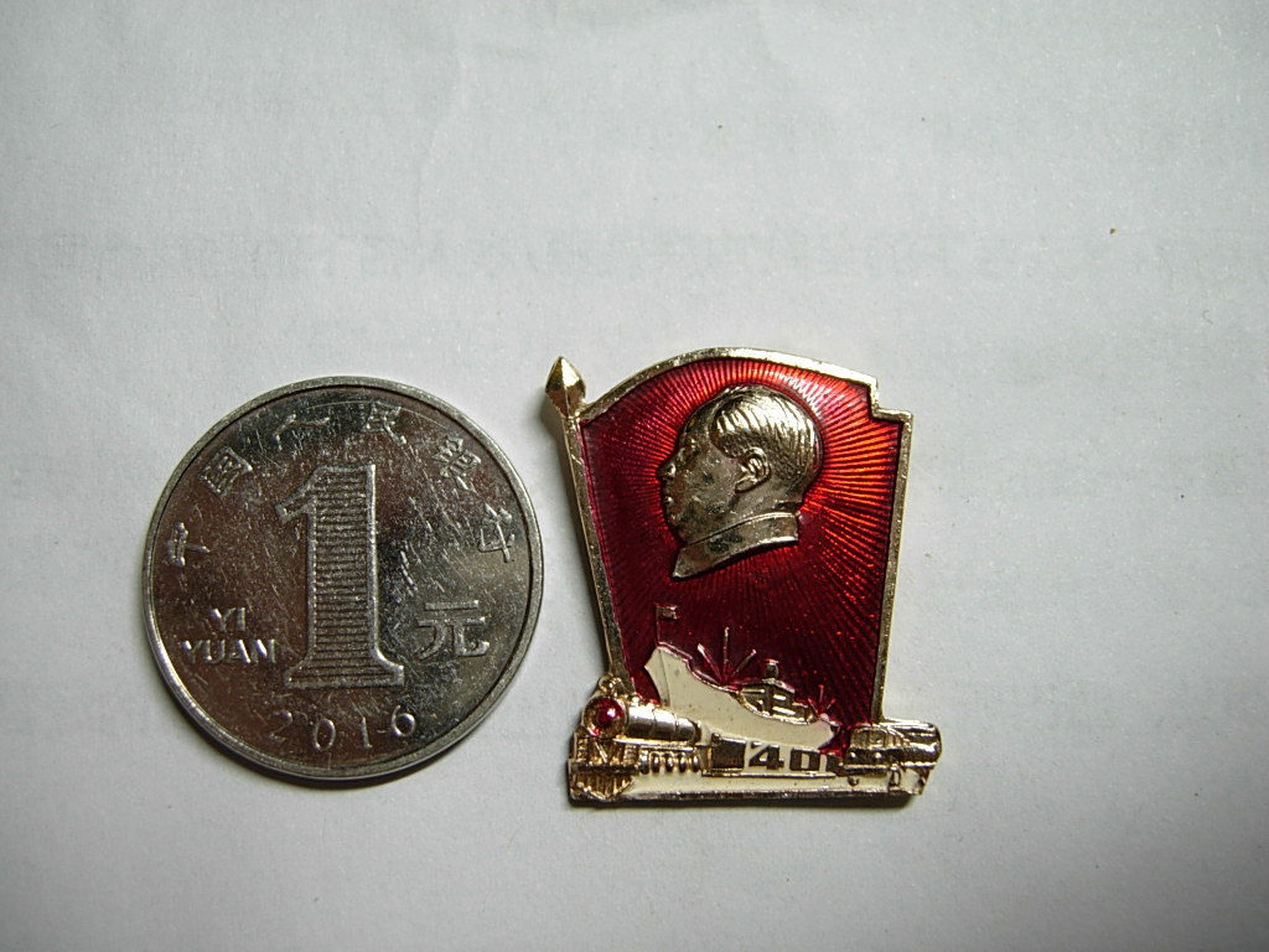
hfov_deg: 51.4
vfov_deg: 39.7
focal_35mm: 36
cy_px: 476
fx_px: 1320
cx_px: 634
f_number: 3
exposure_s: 1/23.2
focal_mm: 7.5
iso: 50
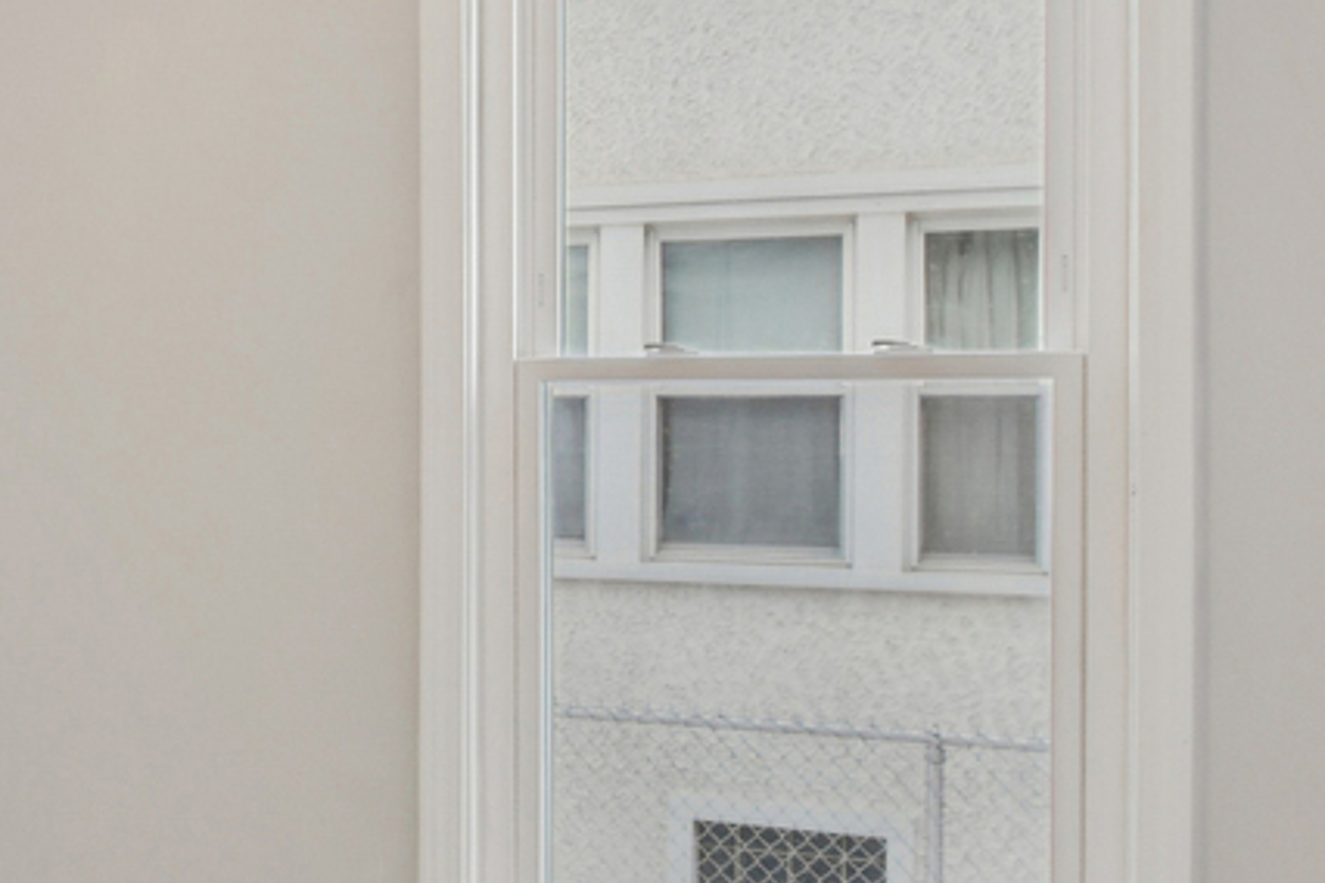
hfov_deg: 29.6
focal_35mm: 57
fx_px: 2098
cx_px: -299
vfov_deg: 23.8
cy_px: 429
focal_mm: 10
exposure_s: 1/40
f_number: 8
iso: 400
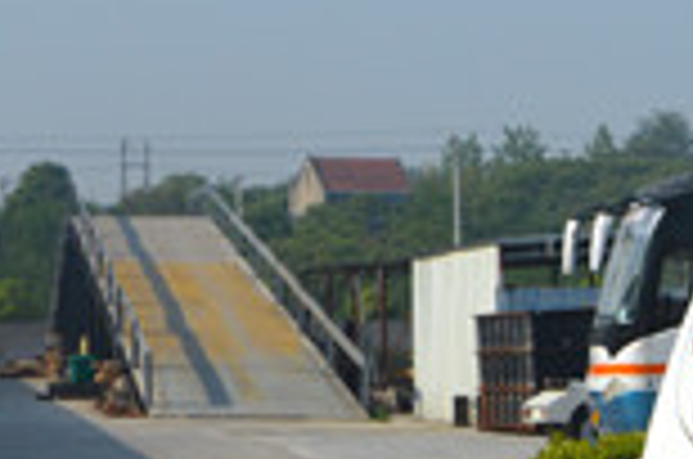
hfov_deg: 9.6
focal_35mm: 204
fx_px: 3918
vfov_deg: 6.7
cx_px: 1278
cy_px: 378
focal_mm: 35
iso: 100
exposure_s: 1/320
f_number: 9
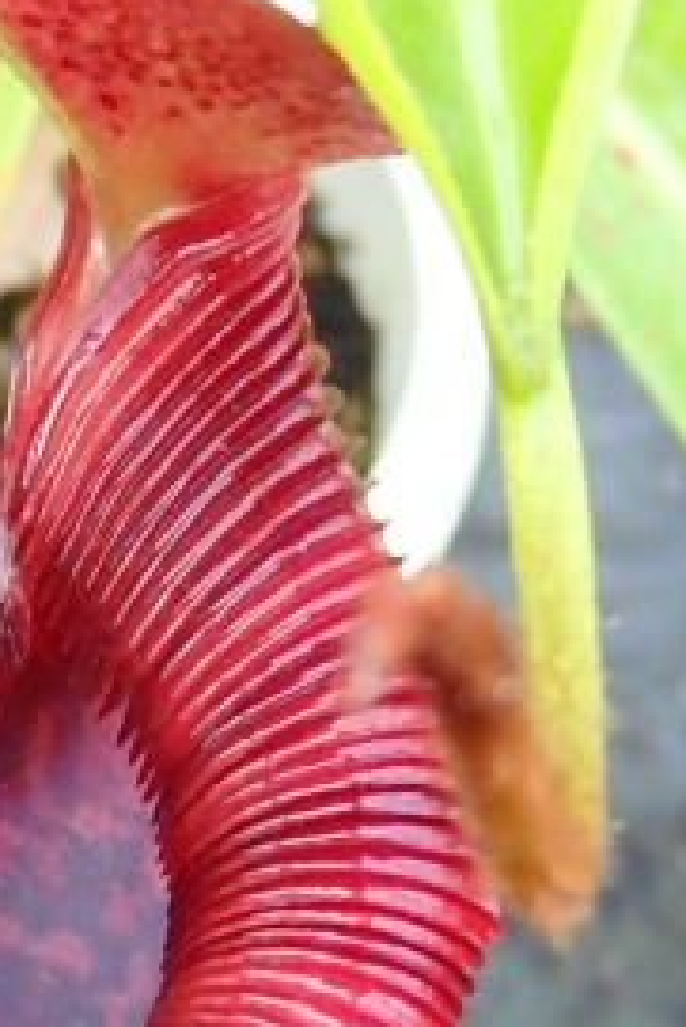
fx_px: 2626
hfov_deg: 14.9
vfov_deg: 22.0
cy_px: 754
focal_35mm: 92
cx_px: 250
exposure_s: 1/40
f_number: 3
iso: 800
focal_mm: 4.5
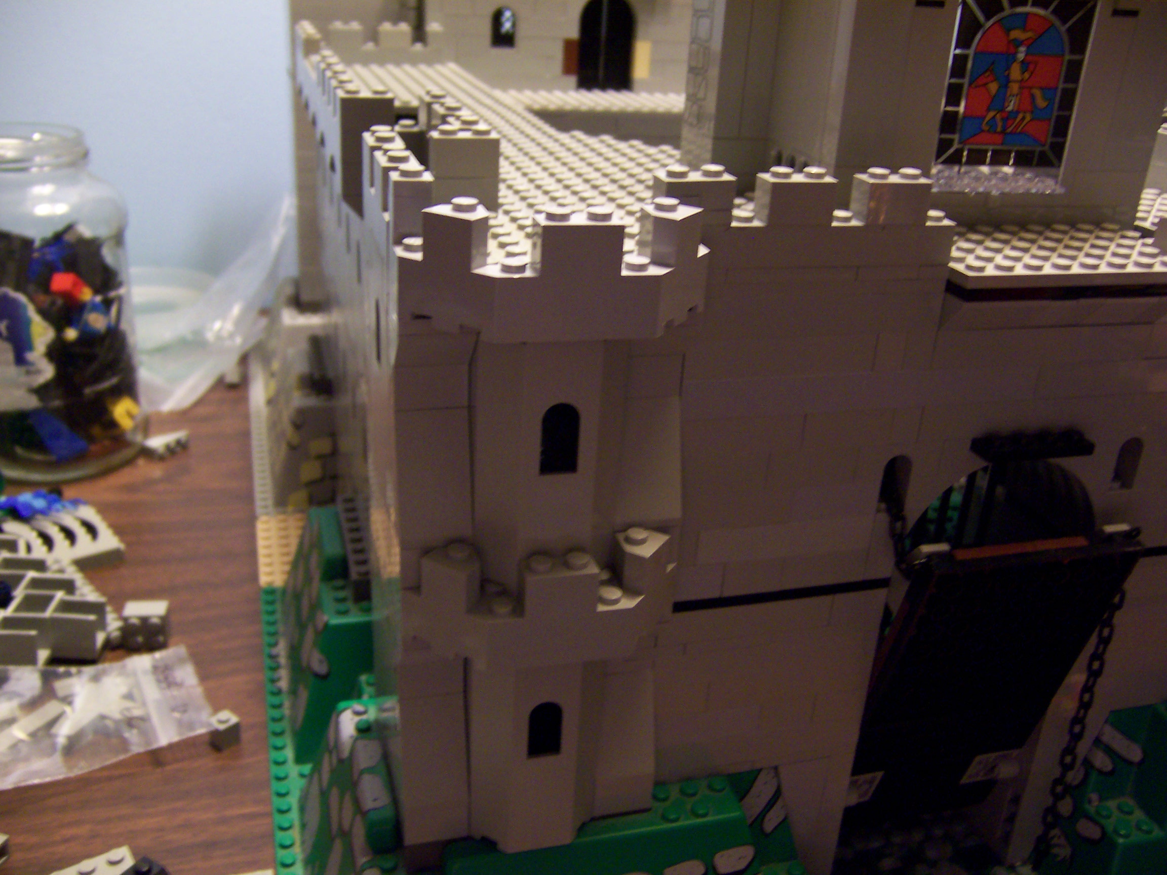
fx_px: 1113
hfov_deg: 55.4
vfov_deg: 42.9
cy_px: 438
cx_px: 584
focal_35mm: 33
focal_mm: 5.5
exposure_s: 1/8
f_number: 2.8
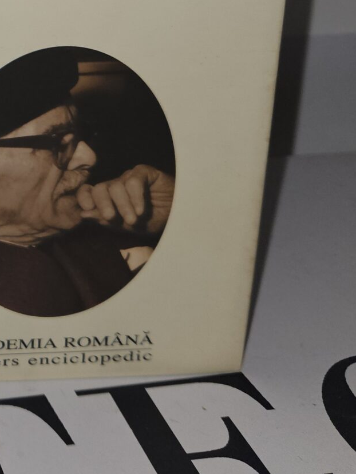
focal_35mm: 71
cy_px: -30
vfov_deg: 25.6
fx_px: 973
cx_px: -173
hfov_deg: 18.4
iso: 25
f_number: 1.8
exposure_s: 1/127
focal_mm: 5.4
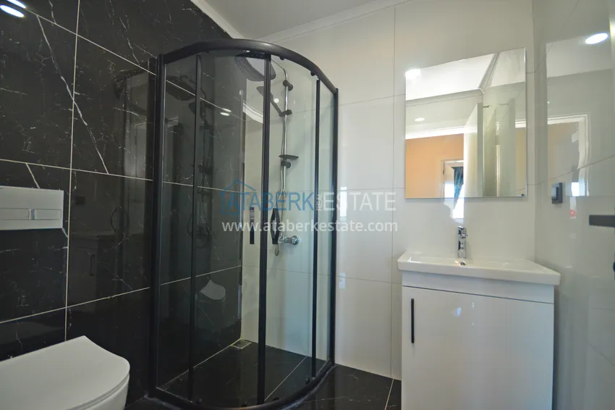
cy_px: 205
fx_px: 256
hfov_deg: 100.4
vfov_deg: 77.3
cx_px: 308
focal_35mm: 15
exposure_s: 1/60
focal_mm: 10
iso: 800
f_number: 4
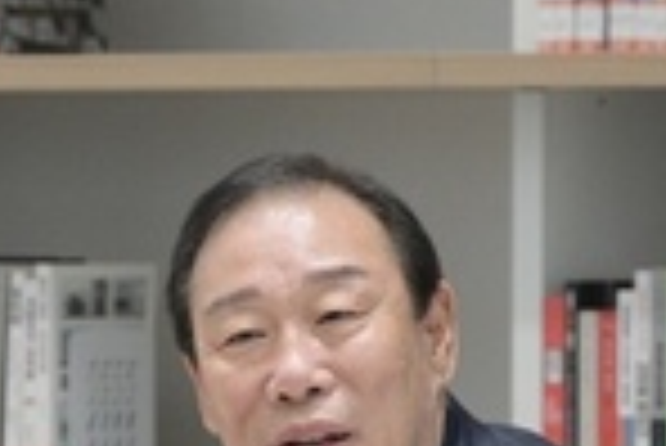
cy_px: 568
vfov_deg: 2.5
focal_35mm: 546
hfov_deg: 3.8
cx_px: 324
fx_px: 10111
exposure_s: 1/160
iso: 4000
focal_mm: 180
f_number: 6.3
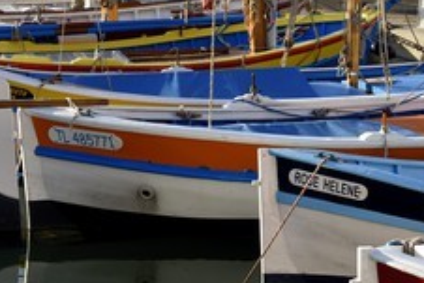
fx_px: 1532
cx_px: 255
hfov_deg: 15.7
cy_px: 231
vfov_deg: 10.5
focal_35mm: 130
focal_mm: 70
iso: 200
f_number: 10
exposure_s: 1/200
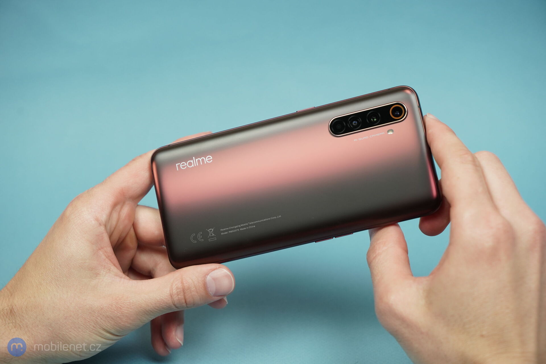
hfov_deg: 28.8
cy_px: 182
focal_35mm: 70
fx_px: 1062
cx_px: 273
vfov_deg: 19.5
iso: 1250
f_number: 5.6
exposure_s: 1/160
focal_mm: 70
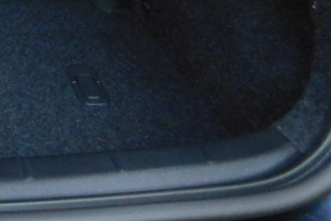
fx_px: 819
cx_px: -162
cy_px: -114
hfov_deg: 19.9
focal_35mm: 89
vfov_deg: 14.3
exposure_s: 1/20
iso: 400
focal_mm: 4
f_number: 3
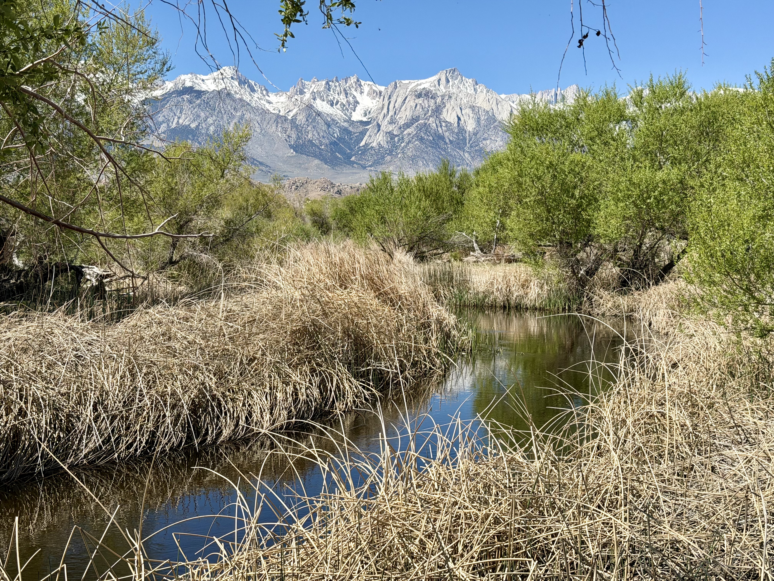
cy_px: 290
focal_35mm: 48
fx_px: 1073
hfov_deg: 39.7
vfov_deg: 30.3
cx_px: 387
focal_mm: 6.76
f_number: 1.78
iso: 64
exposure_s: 1/4878
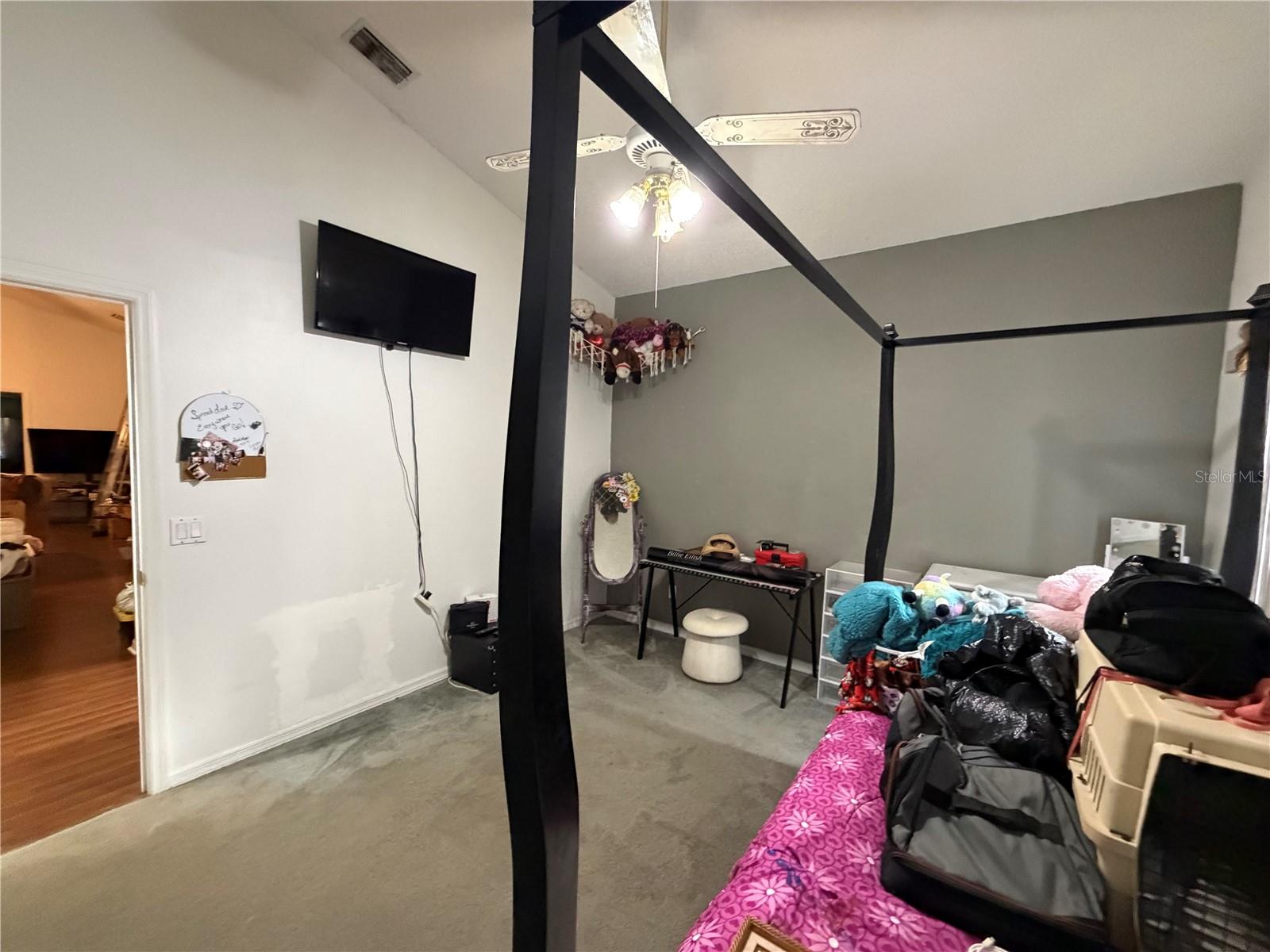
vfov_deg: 85.7
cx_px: 635
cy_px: 476
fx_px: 514
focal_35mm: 14
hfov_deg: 102.1
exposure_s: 1/60
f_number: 2.2
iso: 800
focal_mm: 2.22
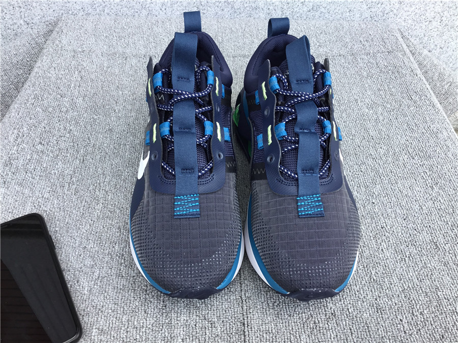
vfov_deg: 45.4
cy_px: 172
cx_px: 229
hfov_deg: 58.4
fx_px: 410
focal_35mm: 31
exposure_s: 1/100
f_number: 2.4
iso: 25
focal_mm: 3.3
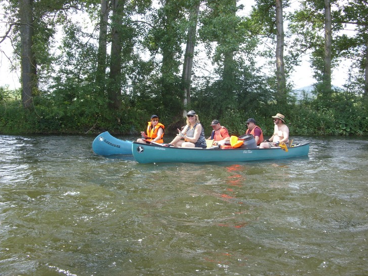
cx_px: 182
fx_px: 415
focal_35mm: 39
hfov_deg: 47.9
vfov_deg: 36.8
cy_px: 135
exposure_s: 1/218
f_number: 2.8
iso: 50
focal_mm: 6.3
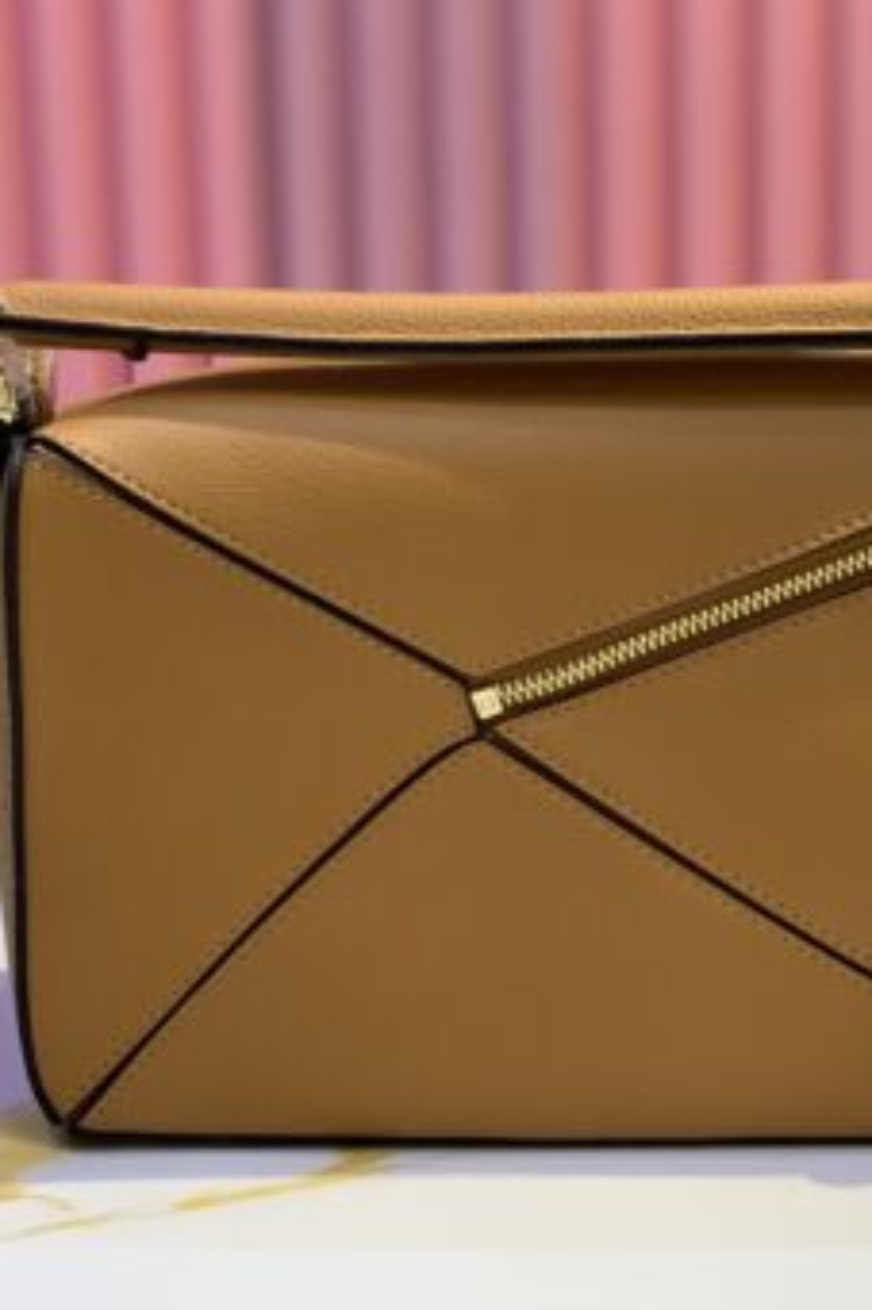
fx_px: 3309
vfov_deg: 22.1
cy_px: 282
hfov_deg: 15.0
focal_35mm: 91
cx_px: 565
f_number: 2.4
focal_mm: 6
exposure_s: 1/100
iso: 125
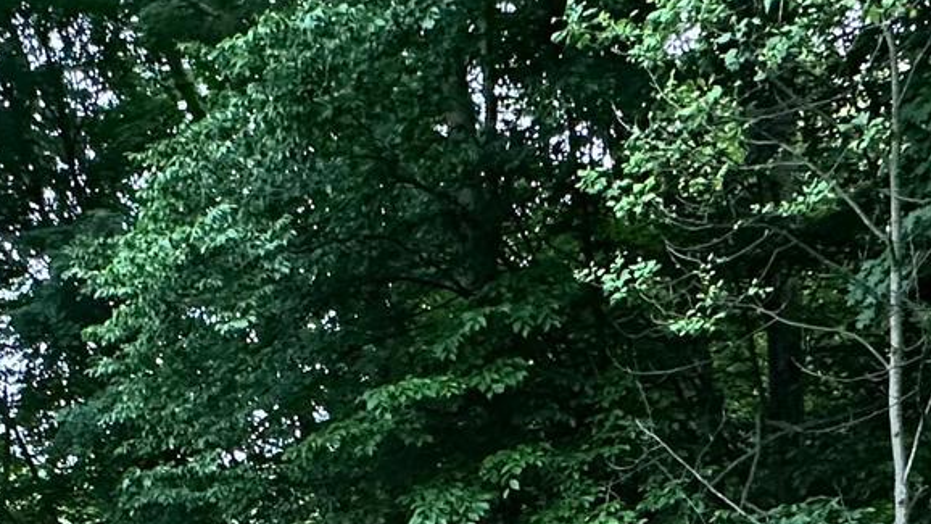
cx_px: 519
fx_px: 1333
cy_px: 1014
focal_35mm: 54
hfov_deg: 38.4
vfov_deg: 17.1
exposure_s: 1/120
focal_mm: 2.22
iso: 320
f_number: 2.2
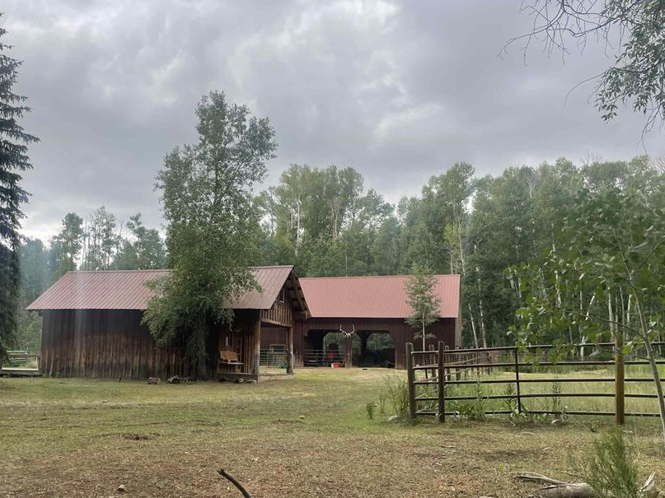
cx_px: 245
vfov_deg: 42.7
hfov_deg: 54.7
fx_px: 634
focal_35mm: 33
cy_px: 306
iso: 32
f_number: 1.6
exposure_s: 1/394
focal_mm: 4.2
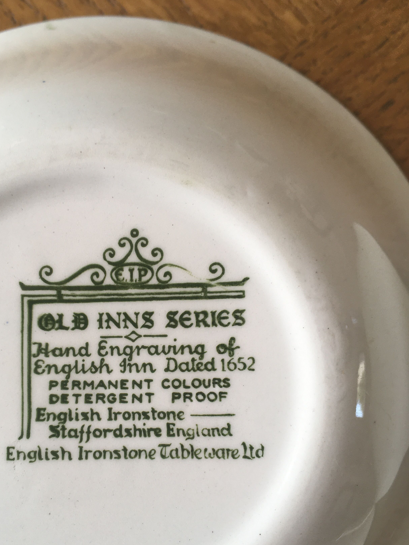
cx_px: 158
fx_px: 567
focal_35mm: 36
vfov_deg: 51.1
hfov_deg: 39.4
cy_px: 323
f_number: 2.2
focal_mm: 4.15
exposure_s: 1/50
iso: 32
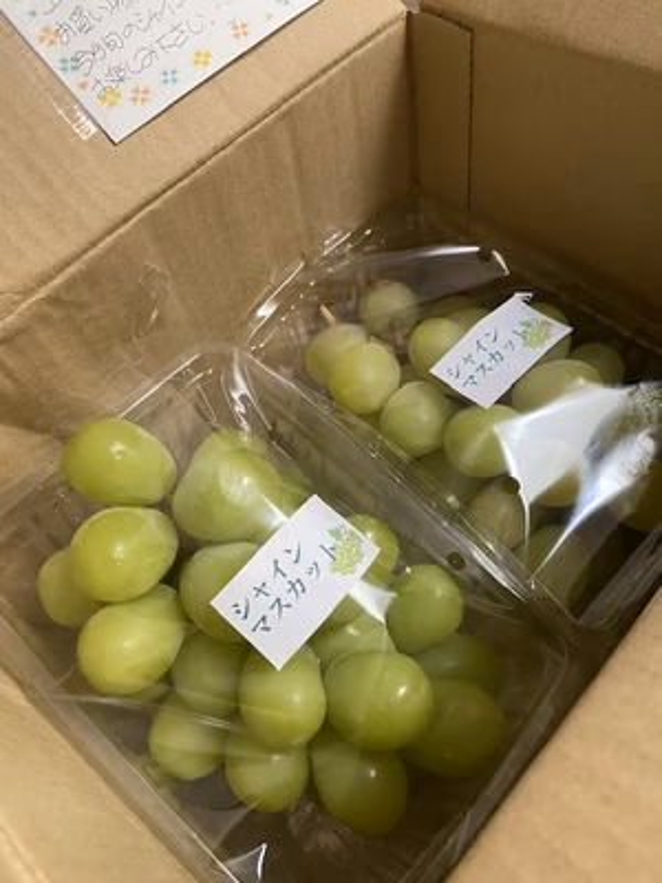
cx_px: 331
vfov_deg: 67.3
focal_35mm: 26
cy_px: 442
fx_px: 663
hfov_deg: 53.1
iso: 500
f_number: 1.8
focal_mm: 4.25
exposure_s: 1/59
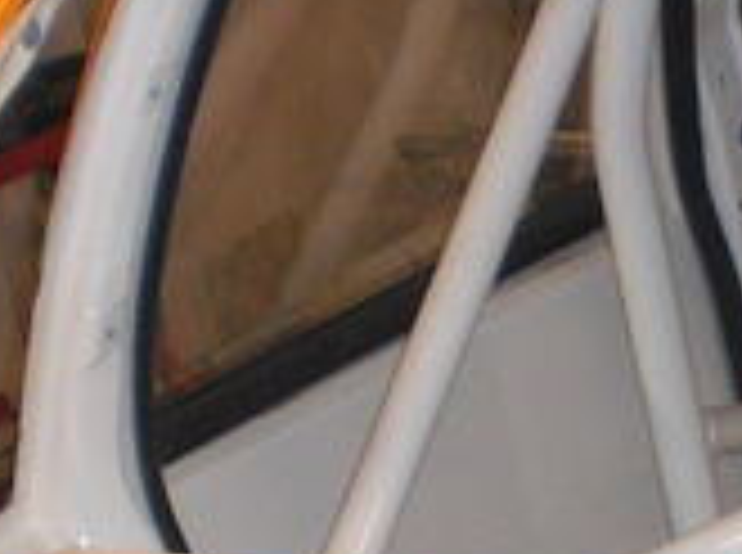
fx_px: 2994
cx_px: 868
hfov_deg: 13.8
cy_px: 694
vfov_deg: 10.4
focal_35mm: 140
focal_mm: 6.3
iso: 200
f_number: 3.1
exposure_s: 1/60
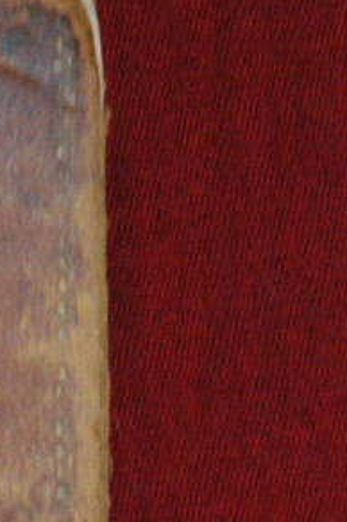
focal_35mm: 487
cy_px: 835
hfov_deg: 2.8
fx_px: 7057
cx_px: -352
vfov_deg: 4.2
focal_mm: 70
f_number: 4.5
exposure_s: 1/25
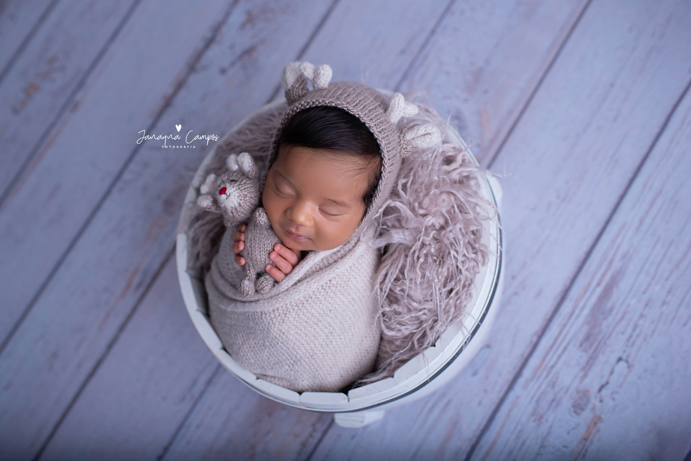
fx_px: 672
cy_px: 230
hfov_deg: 54.4
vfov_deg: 37.9
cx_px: 346
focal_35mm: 35
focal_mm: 35
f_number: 2.8
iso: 50
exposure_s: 1/200
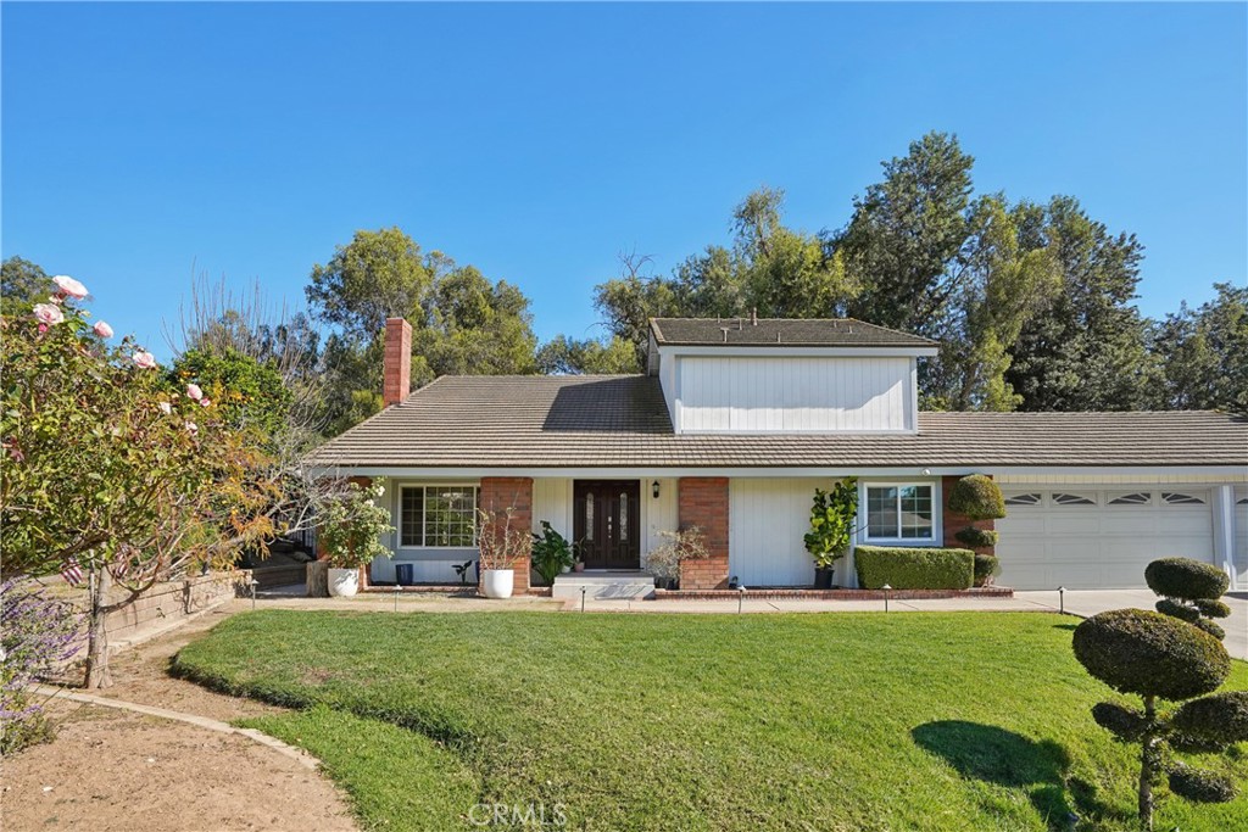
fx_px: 555
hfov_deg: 96.7
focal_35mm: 16
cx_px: 624
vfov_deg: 73.8
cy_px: 416
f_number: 8
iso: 400
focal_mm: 16
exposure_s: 1/500
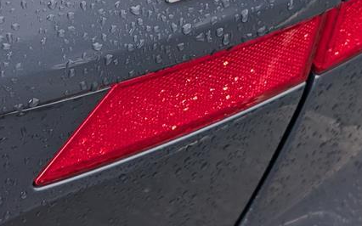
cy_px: 36
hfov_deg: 26.4
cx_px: 210
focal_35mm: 78
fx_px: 769
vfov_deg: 16.6
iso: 555
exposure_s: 1/1250
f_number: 1.68
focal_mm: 6.9
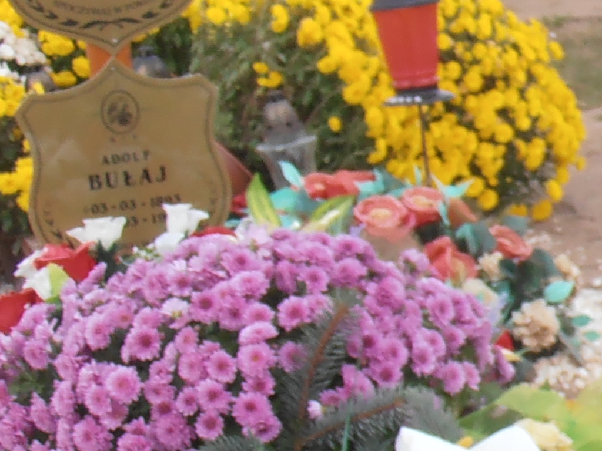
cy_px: 242
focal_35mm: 155
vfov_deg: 9.6
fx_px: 2696
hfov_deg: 11.5
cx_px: 1181
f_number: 3.9
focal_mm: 6.61
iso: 80
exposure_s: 1/60
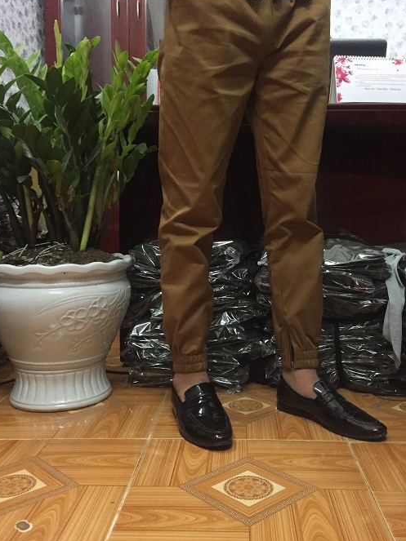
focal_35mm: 35
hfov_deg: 40.6
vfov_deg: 52.6
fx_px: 548
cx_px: 221
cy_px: 251
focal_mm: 4.15
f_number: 2.2
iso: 250
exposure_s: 1/17
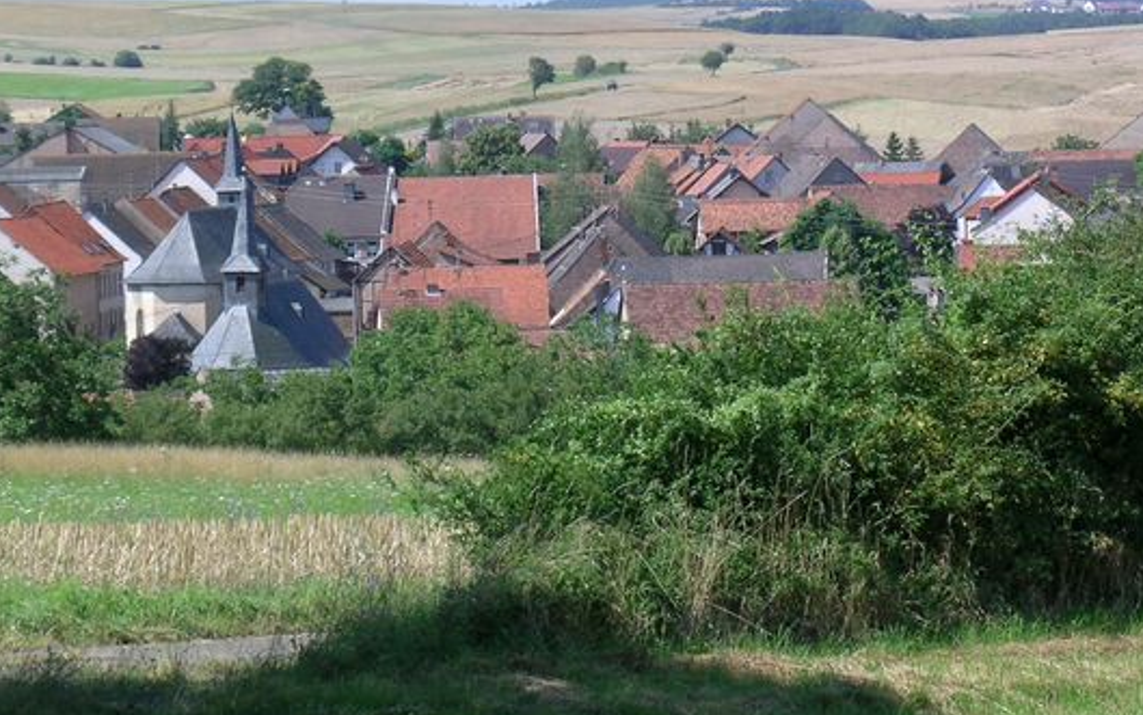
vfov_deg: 7.1
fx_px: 5796
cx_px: 462
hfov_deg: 11.3
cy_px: 177
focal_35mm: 186
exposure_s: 1/161
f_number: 7.3
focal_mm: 24
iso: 50
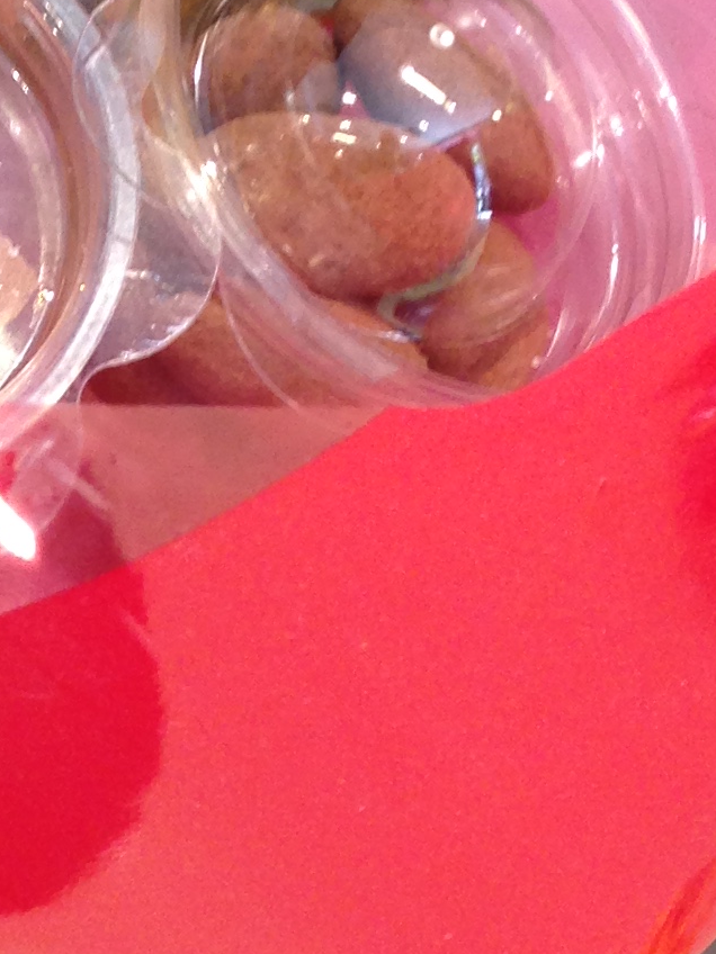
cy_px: 165
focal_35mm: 127
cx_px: 1
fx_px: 3503
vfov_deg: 15.4
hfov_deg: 11.6
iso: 80
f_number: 2.4
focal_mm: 4.12
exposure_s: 1/20
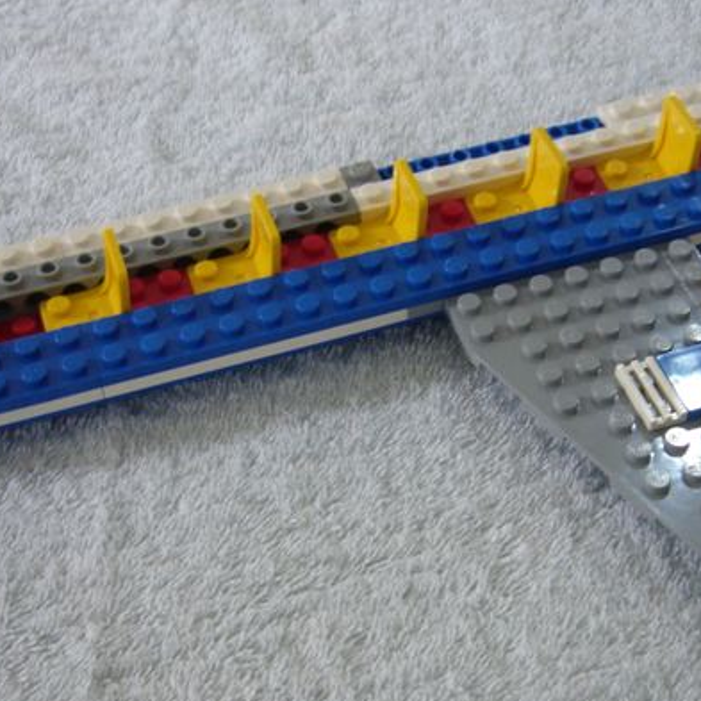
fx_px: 1443
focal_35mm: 63
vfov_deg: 27.3
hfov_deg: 27.2
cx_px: 433
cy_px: 378
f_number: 2.8
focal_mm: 5.8
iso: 125
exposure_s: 1/15
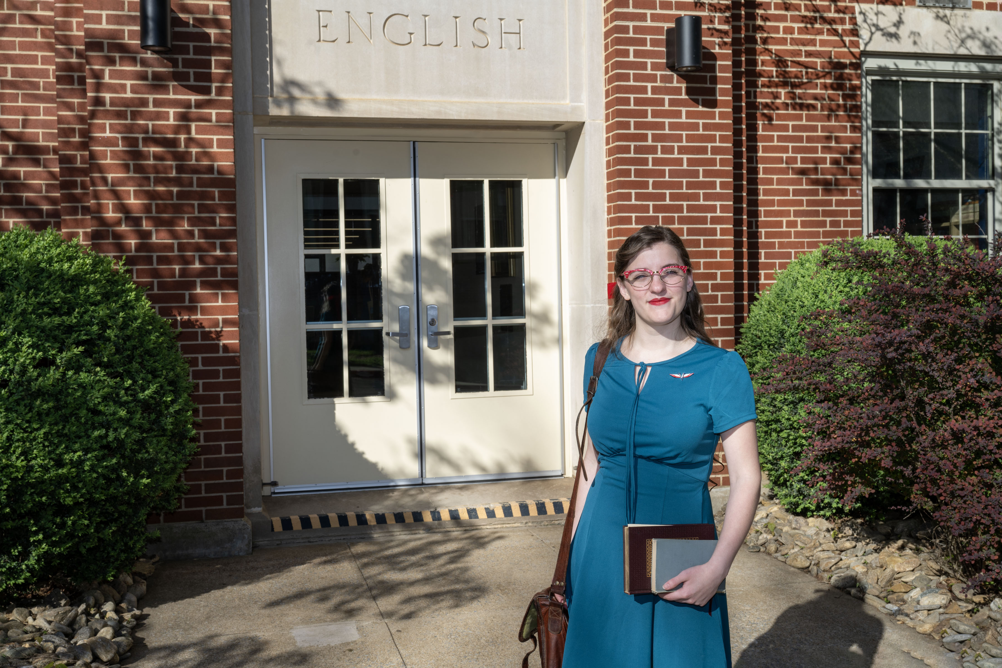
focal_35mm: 37
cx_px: 501
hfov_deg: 51.9
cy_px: 334
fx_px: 1030
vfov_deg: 35.9
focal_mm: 37
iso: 31
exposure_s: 1/60
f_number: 11
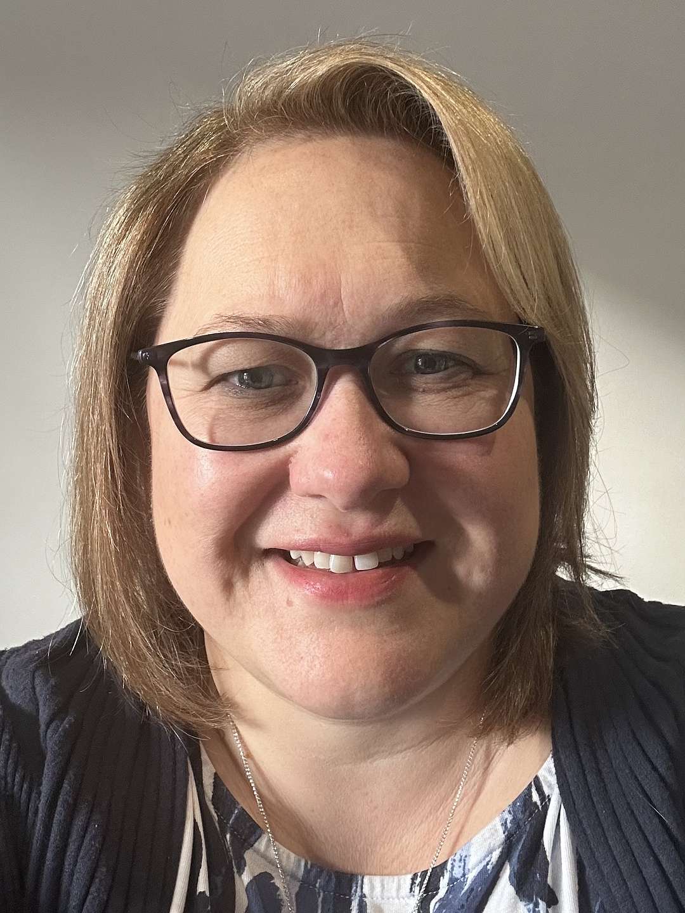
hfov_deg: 46.8
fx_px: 792
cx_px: 342
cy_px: 456
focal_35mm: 30
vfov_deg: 60.0
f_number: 1.9
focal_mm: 2.69
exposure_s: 1/50
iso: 80
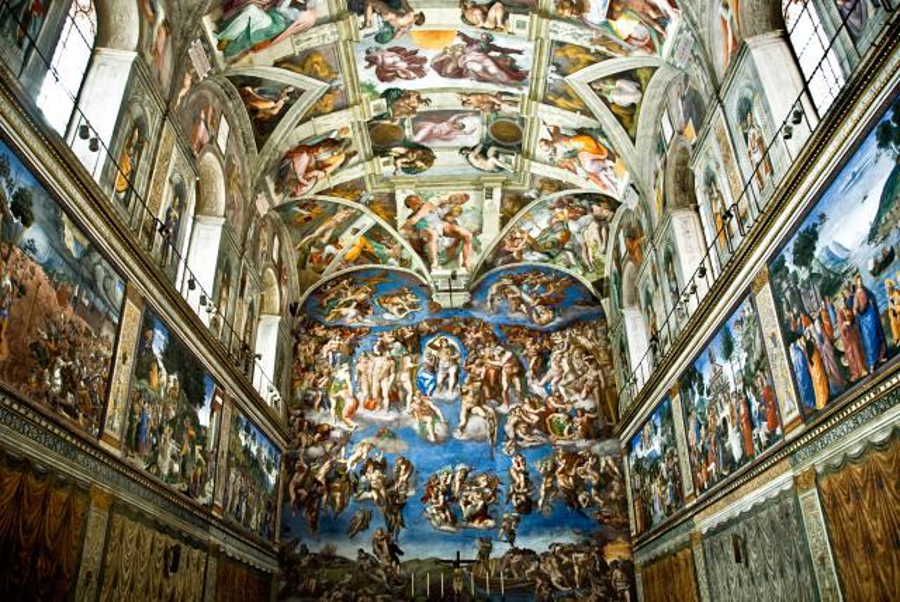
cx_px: 450
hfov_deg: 67.3
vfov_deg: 48.0
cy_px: 301
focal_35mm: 27
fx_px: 676
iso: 400
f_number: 3.5
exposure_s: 1/6
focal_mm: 18
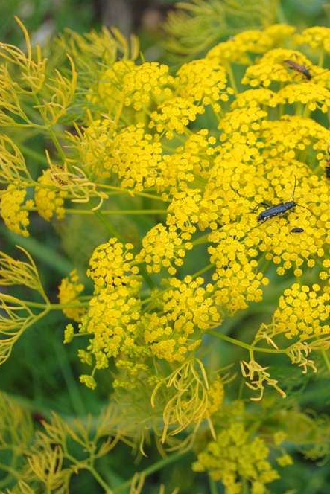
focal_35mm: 82
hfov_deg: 16.5
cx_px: 294
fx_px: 1127
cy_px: 246
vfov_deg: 24.8
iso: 200
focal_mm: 36
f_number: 5
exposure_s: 1/500
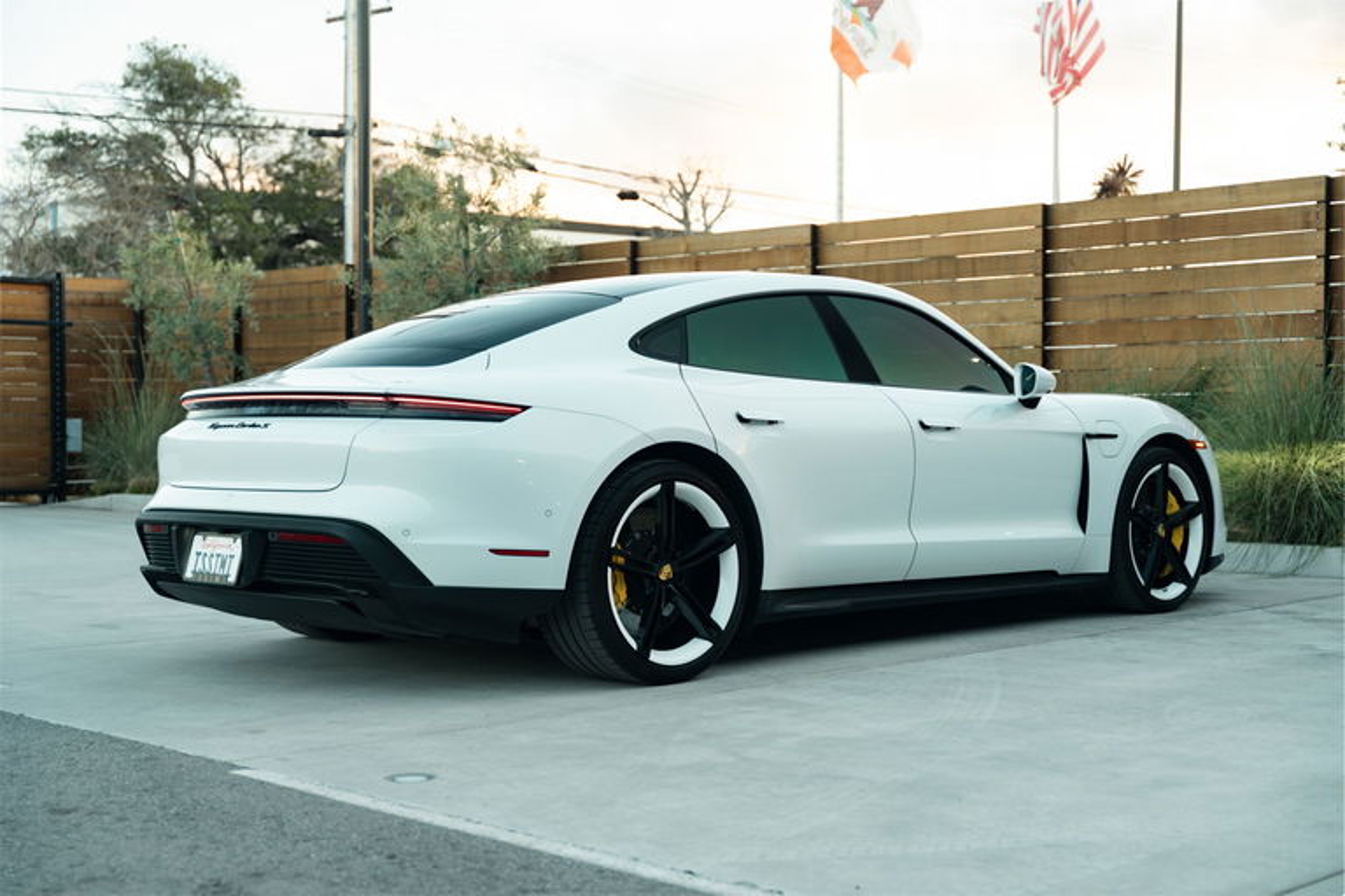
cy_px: 448
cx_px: 672
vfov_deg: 26.8
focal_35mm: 50
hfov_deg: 39.4
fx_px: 1879
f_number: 2.8
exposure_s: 1/80
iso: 200
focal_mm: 50.3
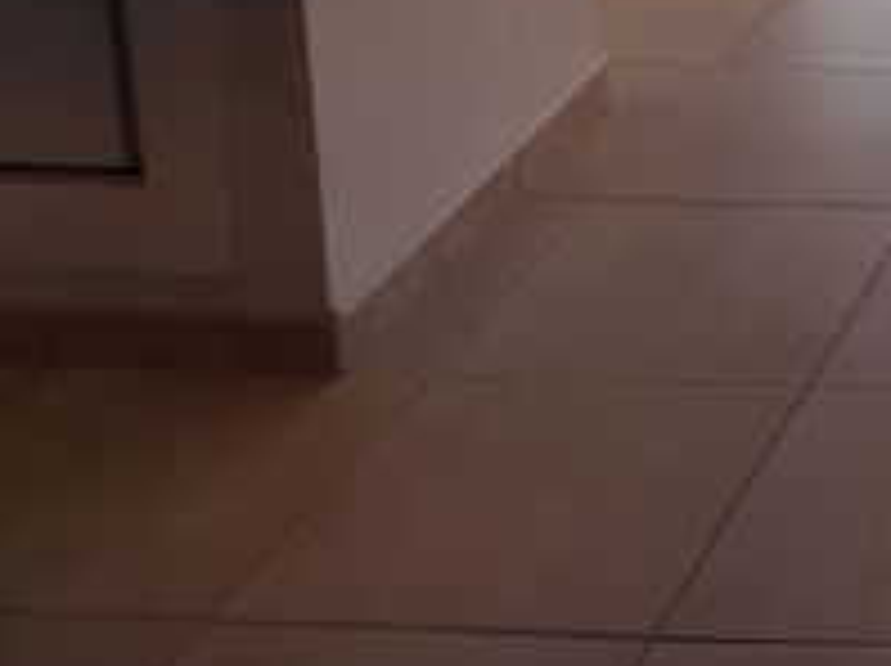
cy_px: -459
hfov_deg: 18.3
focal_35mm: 89
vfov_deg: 14.8
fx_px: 2288
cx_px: 1510
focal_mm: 6.04
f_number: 1.9
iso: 50
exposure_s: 1/335
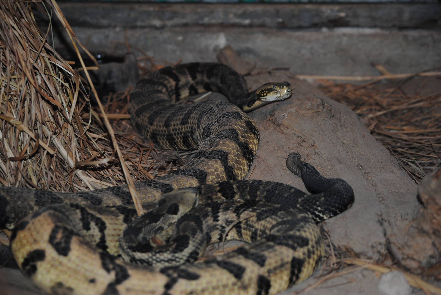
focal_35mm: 105
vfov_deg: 13.1
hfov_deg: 19.4
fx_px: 1288
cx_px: 220
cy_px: 148
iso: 200
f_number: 4.5
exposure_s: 1/60
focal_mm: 70
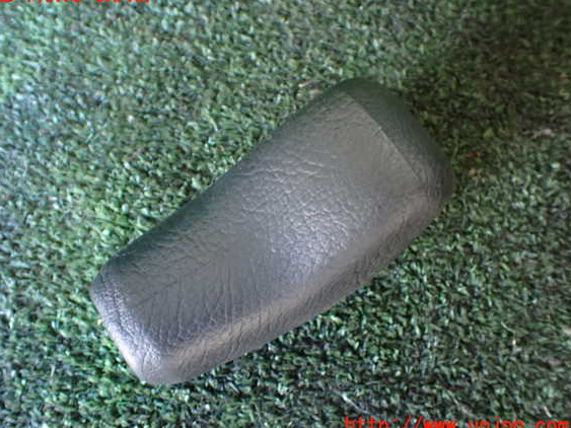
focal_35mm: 32
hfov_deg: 56.8
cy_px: 211
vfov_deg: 44.1
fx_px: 528
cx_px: 270
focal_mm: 5.4
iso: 800
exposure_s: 1/30
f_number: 2.3
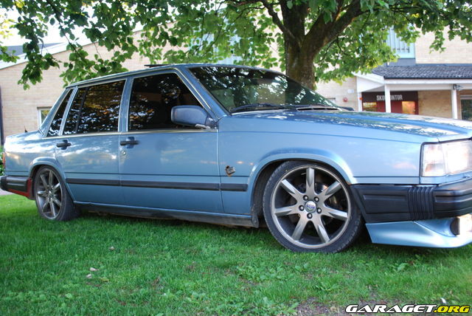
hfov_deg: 49.5
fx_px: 512
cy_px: 158
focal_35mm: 39
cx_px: 236
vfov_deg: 34.3
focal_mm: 26
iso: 320
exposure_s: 1/30
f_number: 4.5
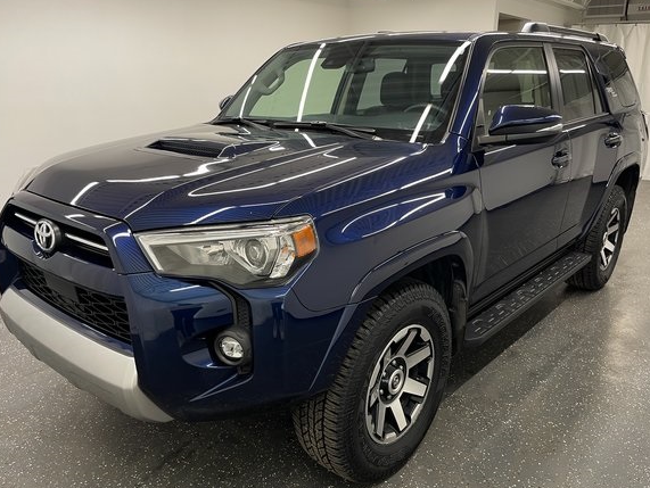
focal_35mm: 28
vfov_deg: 49.8
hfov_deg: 63.4
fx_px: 526
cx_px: 318
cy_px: 247
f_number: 1.6
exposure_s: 1/60
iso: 100
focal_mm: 5.1
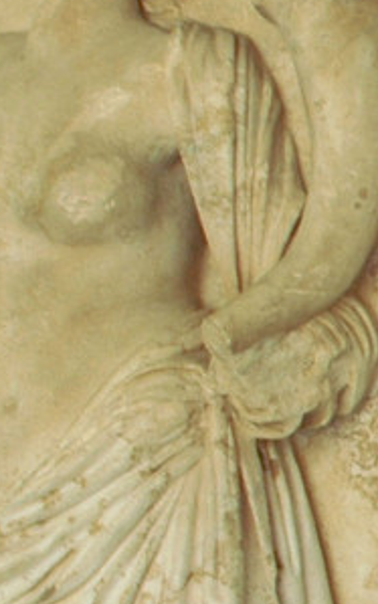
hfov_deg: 7.1
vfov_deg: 15.0
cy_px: 494
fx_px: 2285
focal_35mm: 139
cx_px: 1526
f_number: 4
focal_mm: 17
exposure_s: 1/60
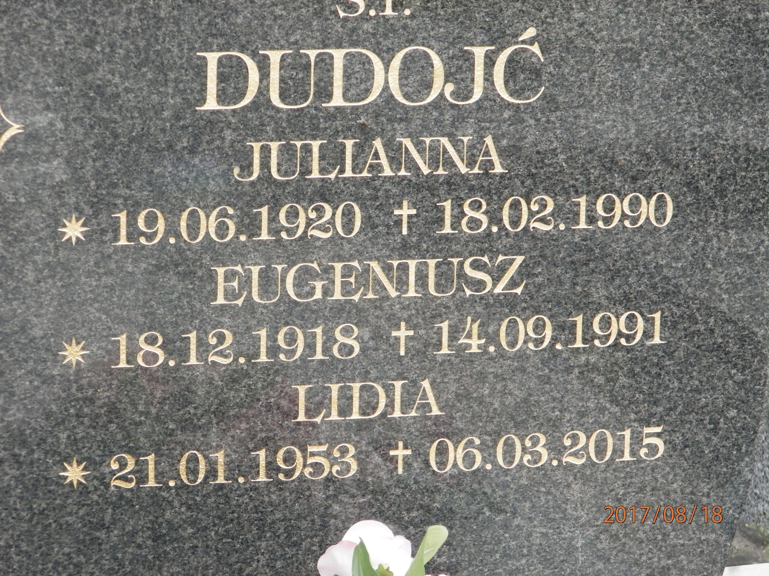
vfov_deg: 9.7
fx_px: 3399
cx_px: 384
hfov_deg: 12.9
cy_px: 288
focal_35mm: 153
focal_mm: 27.4
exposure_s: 1/80
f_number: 4.9
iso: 200
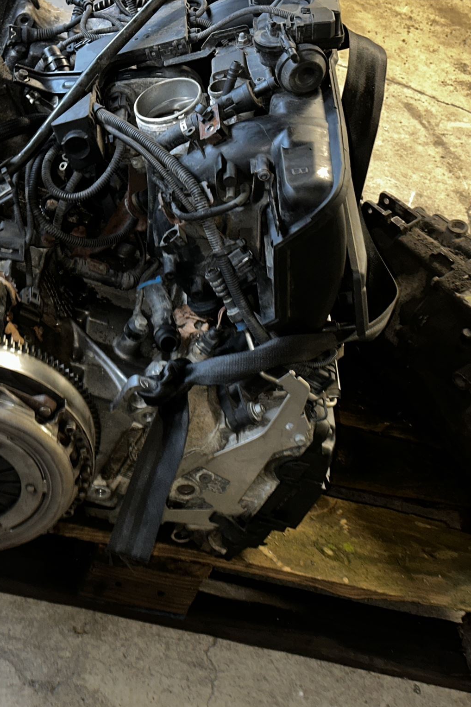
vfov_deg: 30.1
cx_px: 62
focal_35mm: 67
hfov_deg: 20.0
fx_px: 1315
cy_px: 354
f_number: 1.78
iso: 100
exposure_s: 1/6
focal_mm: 6.86
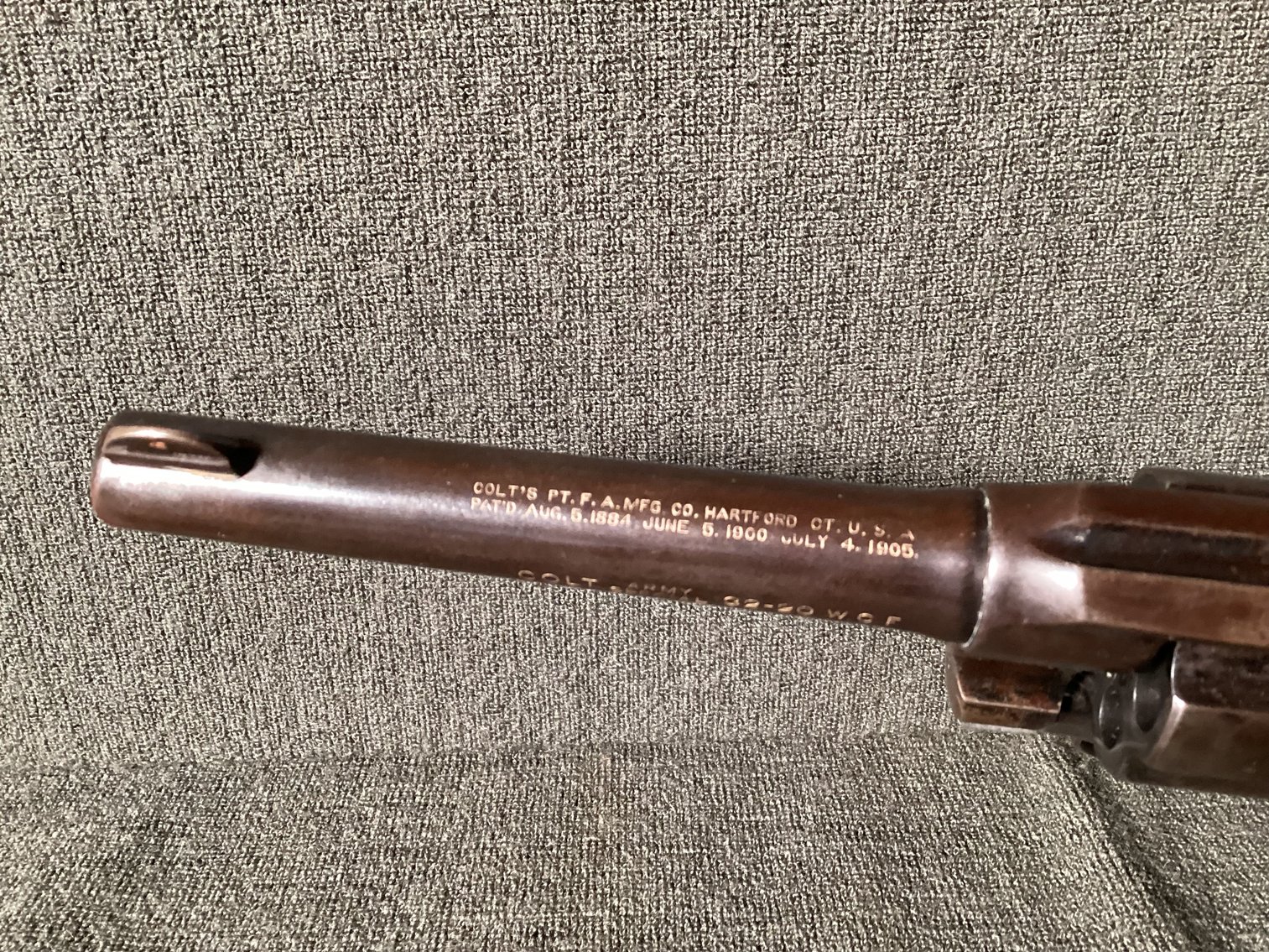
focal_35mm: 31
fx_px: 1137
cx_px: 634
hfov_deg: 58.3
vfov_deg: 45.4
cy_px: 476
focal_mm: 3.3
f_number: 2.4
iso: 320
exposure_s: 1/40
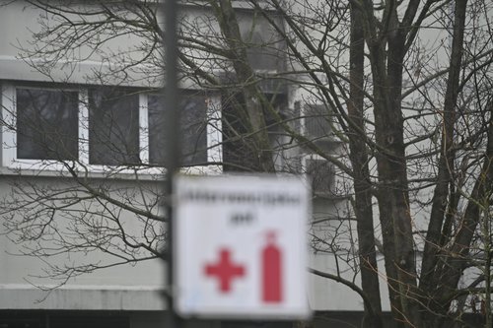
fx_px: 2190
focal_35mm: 160
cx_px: 246
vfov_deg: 8.6
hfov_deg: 12.8
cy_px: 164
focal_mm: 160
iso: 640
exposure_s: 1/1600
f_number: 2.8
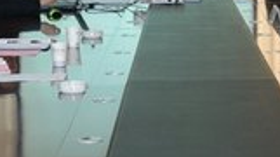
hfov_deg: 12.8
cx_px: 231
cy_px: -60
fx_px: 1238
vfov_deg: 7.1
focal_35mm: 167
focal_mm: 32
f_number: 5.6
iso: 1250
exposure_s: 1/100
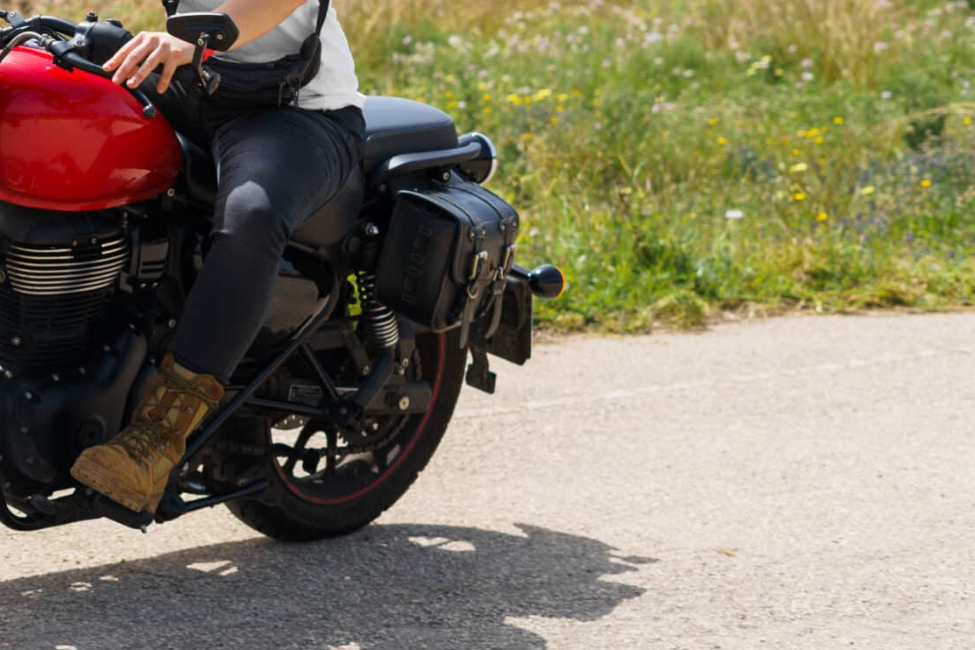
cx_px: -131
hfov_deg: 17.1
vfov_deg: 11.9
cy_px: 104
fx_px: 3114
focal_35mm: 115
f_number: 4
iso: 100
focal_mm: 50
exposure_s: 1/1000
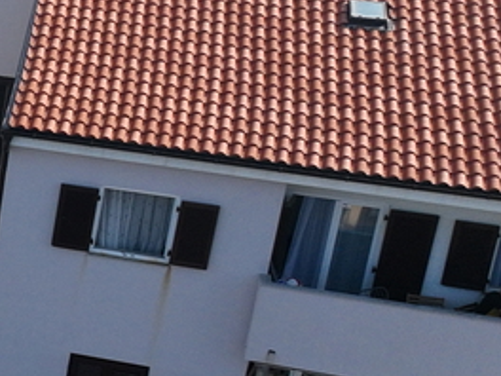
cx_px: -849
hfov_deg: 11.3
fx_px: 1896
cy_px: 173
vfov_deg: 11.3
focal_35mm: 131
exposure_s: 1/2000
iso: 100
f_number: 2.8
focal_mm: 12.29
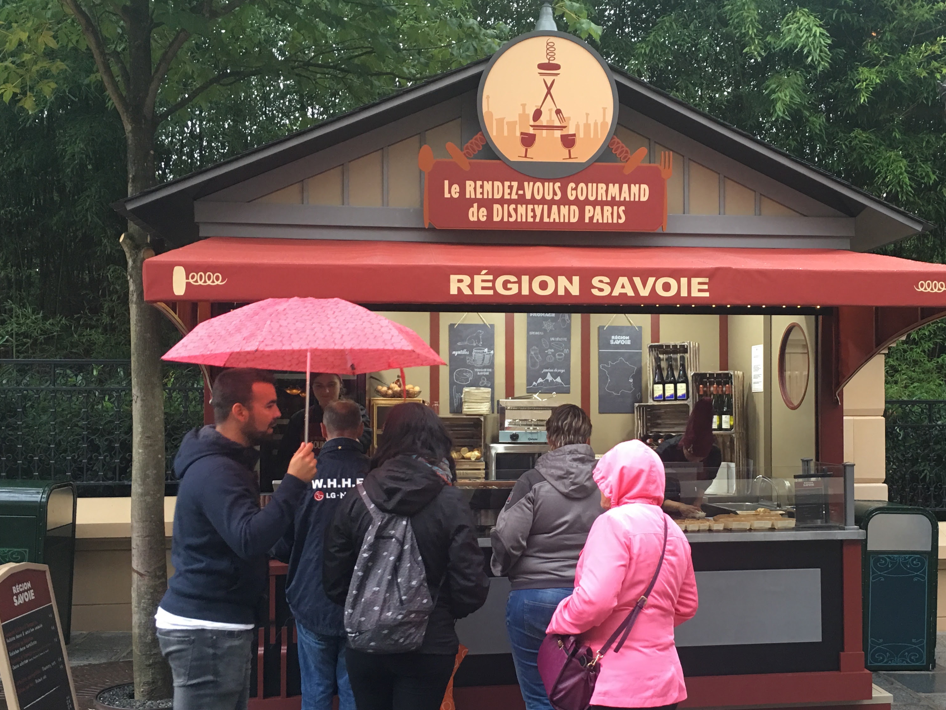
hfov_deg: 47.5
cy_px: 412
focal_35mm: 39
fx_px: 1066
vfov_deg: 36.7
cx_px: 579
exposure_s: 1/17
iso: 64
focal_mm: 4.15
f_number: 2.2
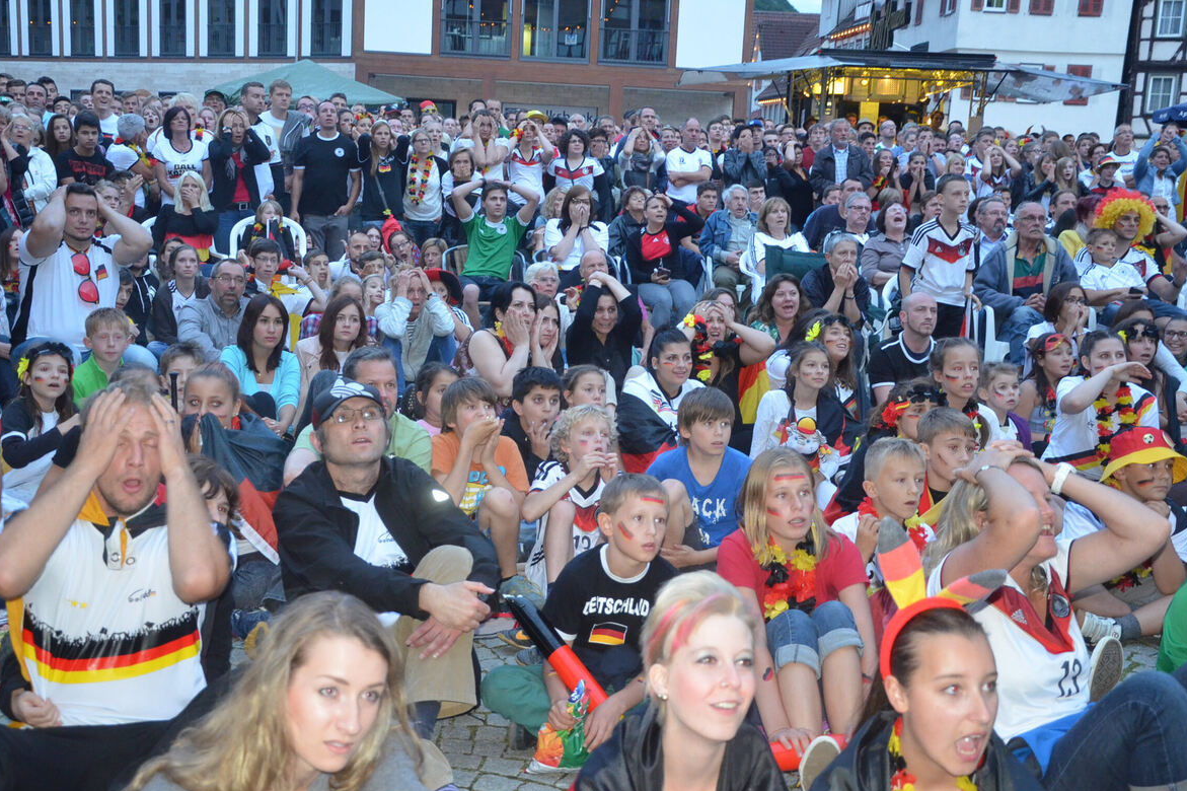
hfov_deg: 45.4
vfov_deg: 31.2
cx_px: 596
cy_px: 398
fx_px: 1417
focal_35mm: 43
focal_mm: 28
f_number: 4
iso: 2000
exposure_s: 1/60
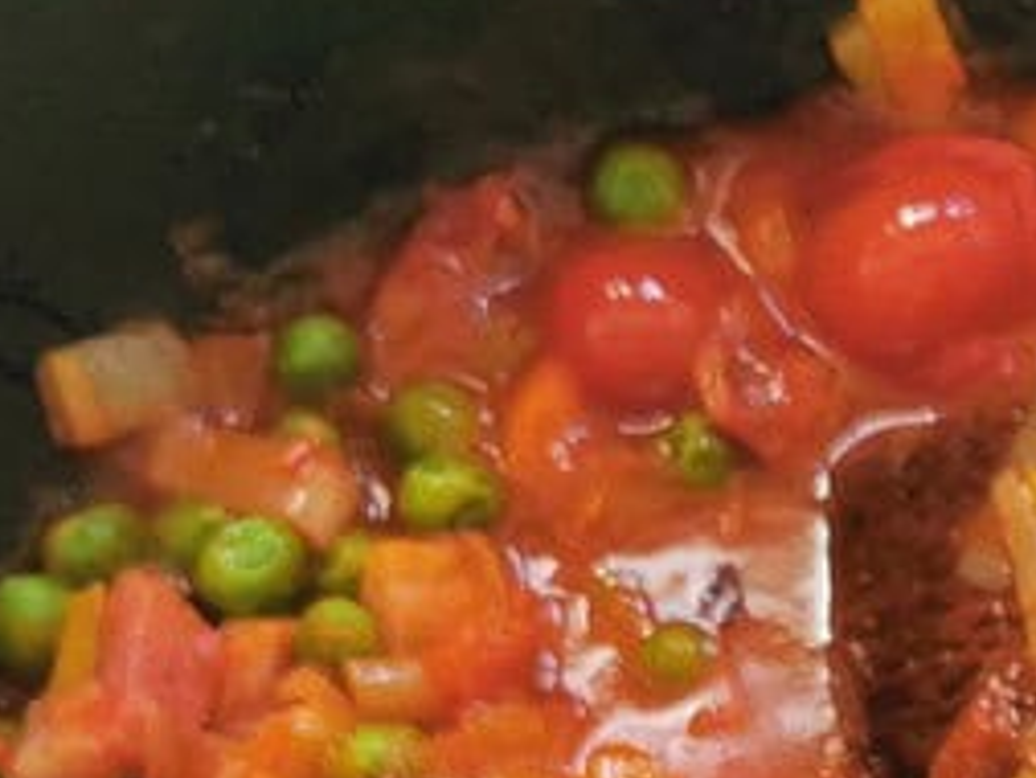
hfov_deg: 14.8
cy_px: 1396
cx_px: 1306
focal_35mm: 128
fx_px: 3833
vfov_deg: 10.9
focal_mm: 5.6
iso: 160
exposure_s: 1/100
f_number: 1.6
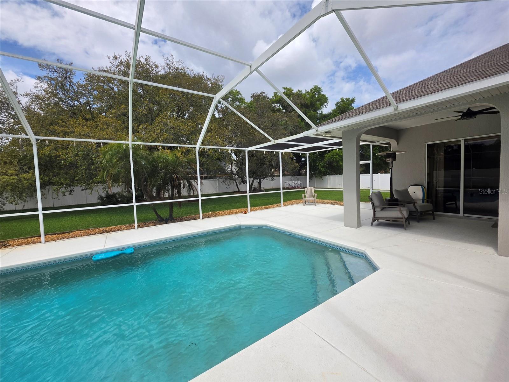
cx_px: 254
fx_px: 191
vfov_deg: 89.9
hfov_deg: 106.2
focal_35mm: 13
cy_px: 191
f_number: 1.9
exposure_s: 1/1202
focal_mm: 2.2
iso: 32
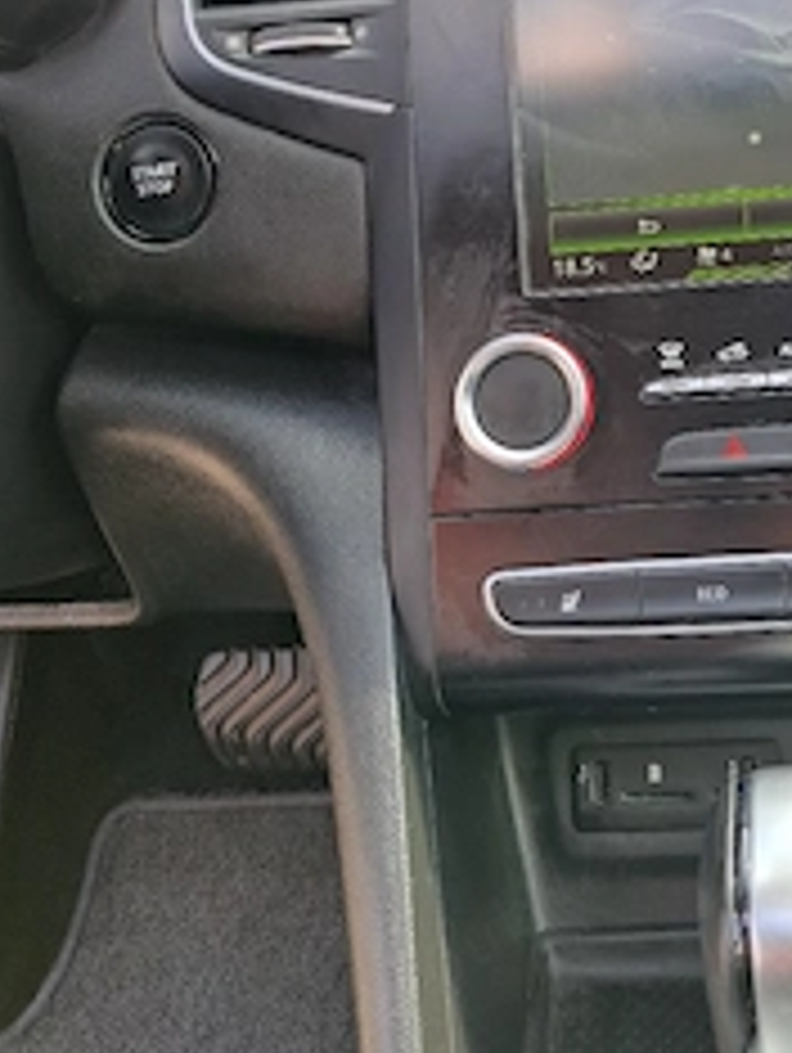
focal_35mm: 41
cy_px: 234
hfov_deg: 33.9
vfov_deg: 43.9
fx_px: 1248
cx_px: 657
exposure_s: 1/100
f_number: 1.8
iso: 50
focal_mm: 5.23
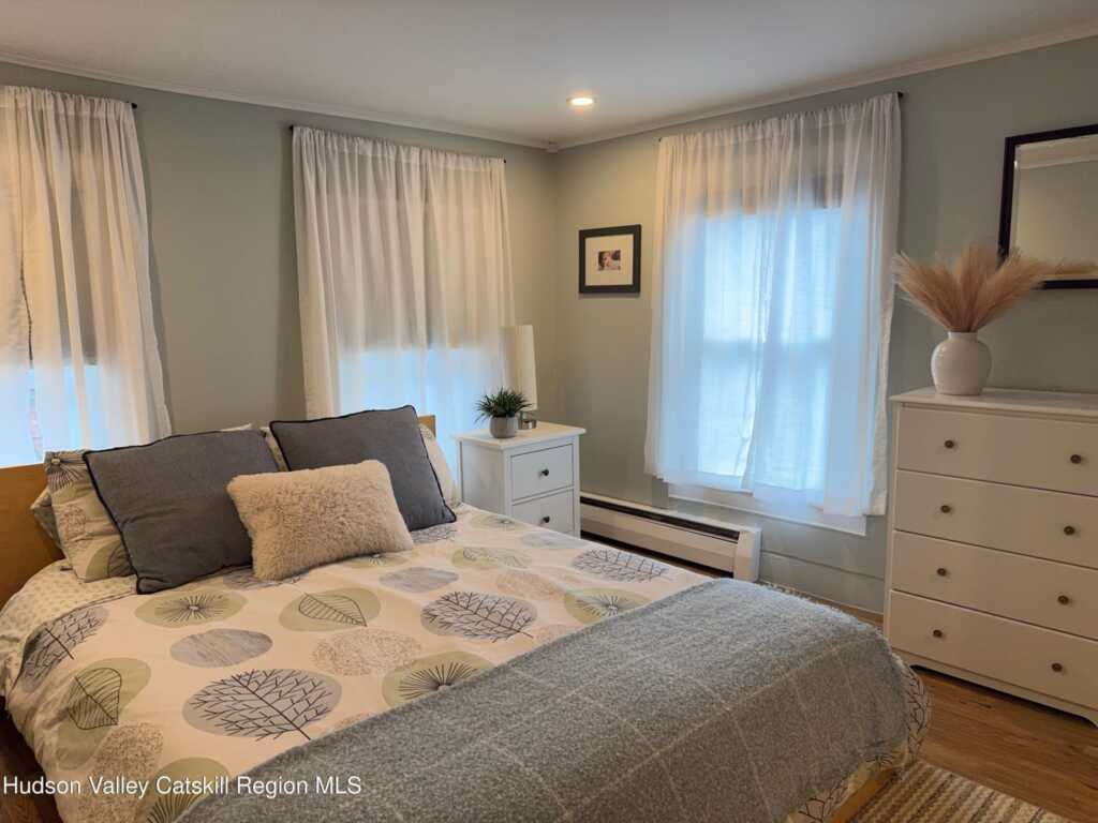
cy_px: 412
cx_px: 549
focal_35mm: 24
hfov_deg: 71.6
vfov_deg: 56.8
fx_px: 761
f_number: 1.78
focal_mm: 6.76
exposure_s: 1/120
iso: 160
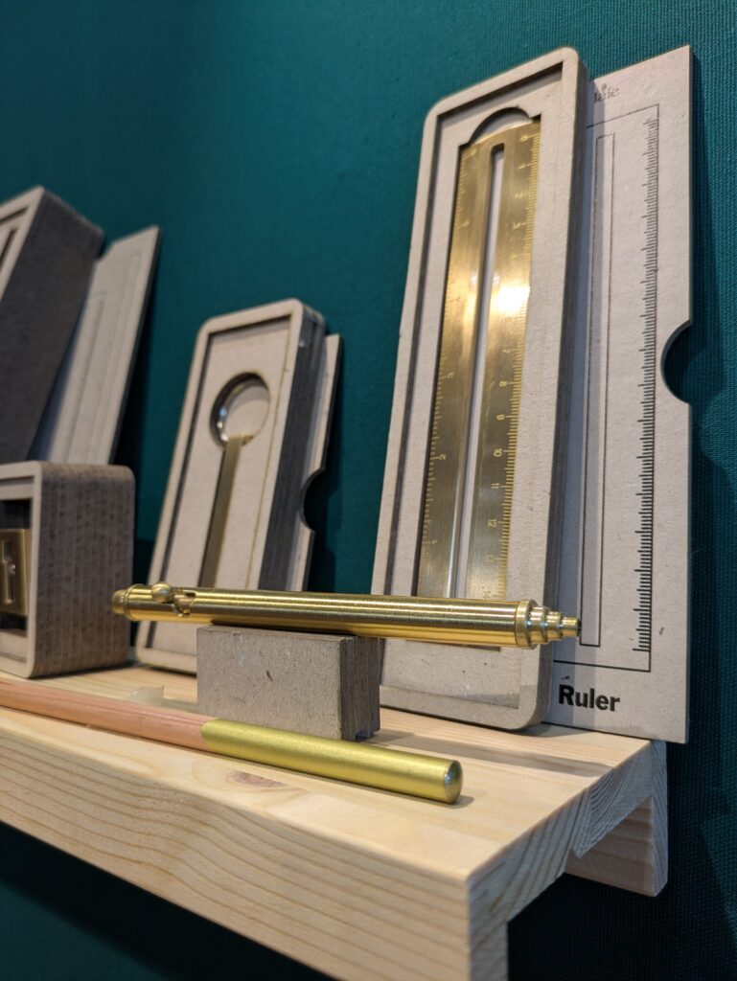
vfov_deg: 69.4
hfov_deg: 54.9
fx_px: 709
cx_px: 368
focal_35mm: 25
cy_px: 490
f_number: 1.89
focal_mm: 5.43
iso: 70
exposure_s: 1/100
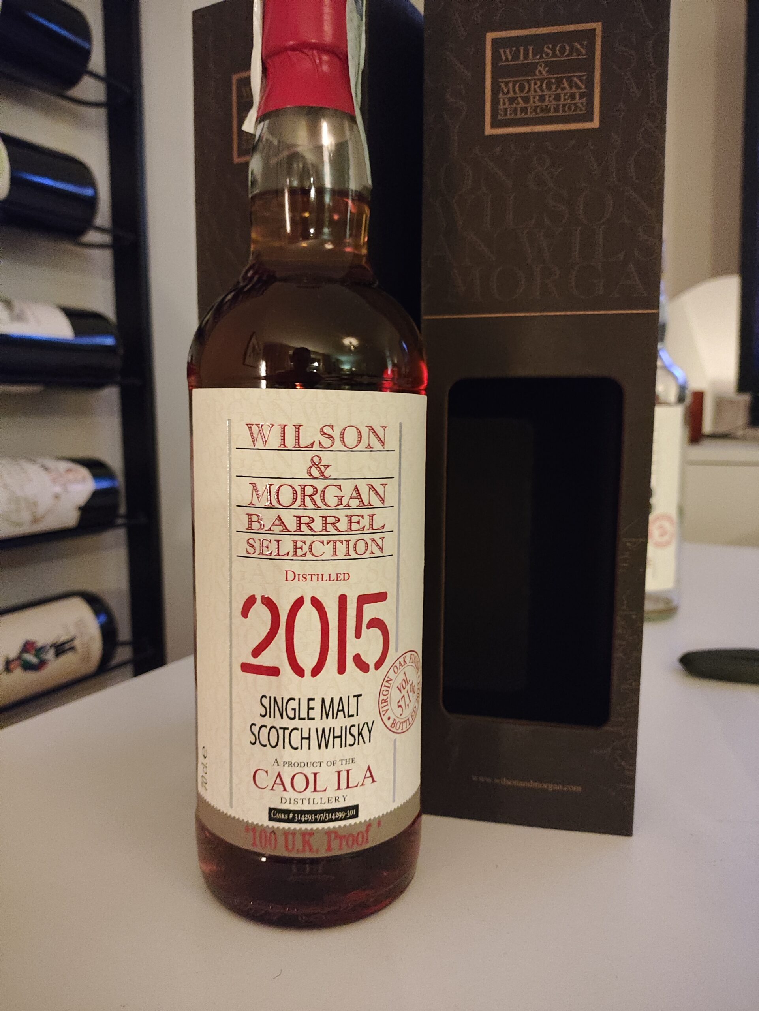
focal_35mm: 24
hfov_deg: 56.8
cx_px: 380
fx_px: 701
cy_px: 506
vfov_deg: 71.6
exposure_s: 1/16.7
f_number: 1.8
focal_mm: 4.68
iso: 3097
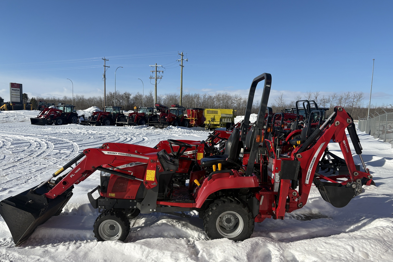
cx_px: 192
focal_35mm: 28
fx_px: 306
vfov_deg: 46.3
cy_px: 145
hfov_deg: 65.5
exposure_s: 1/6993
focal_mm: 5.96
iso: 50
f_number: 1.6
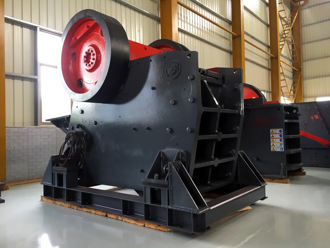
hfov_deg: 61.7
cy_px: 124
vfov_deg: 48.2
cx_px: 165
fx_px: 276
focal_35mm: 29
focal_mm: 4.15
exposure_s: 1/33
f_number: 2.2
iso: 32
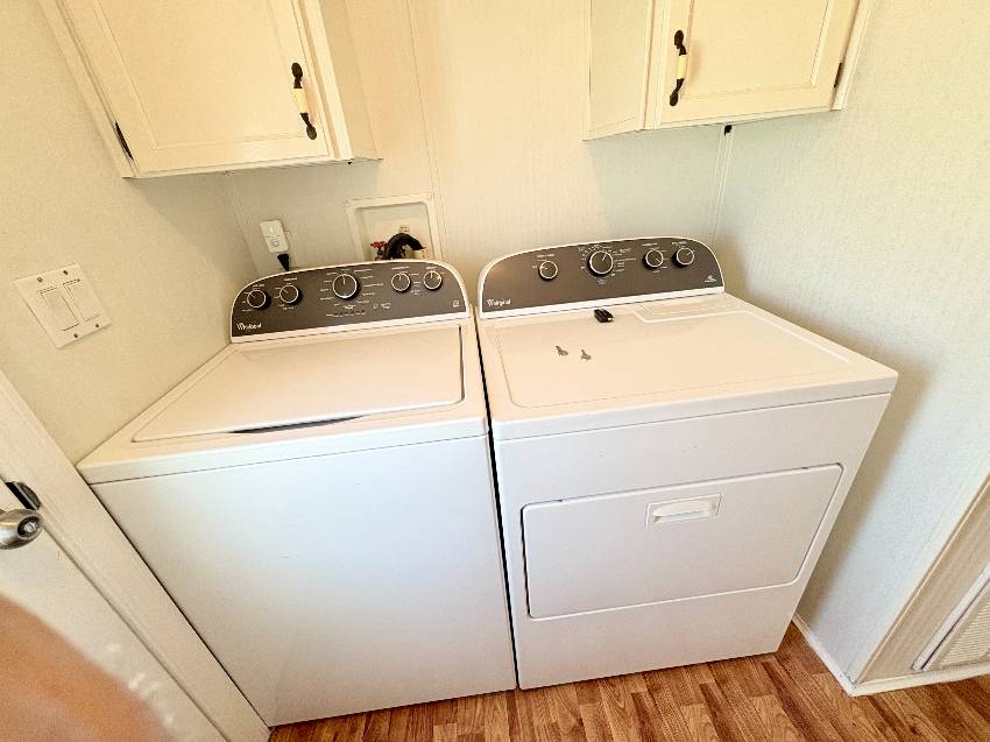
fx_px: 400
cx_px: 495
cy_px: 371
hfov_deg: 102.1
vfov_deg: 85.6
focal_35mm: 14
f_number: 2.2
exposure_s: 1/60
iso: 200
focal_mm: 2.22
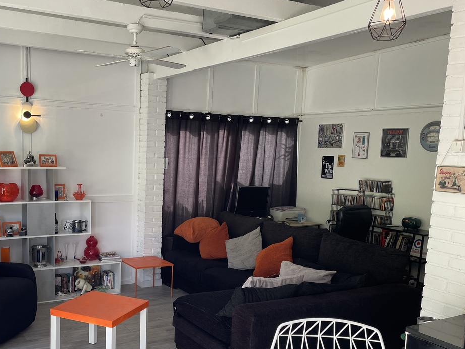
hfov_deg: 50.6
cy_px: 216
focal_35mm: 36
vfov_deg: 39.4
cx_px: 162
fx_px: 484
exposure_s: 1/121
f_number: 1.6
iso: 50
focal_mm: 4.2
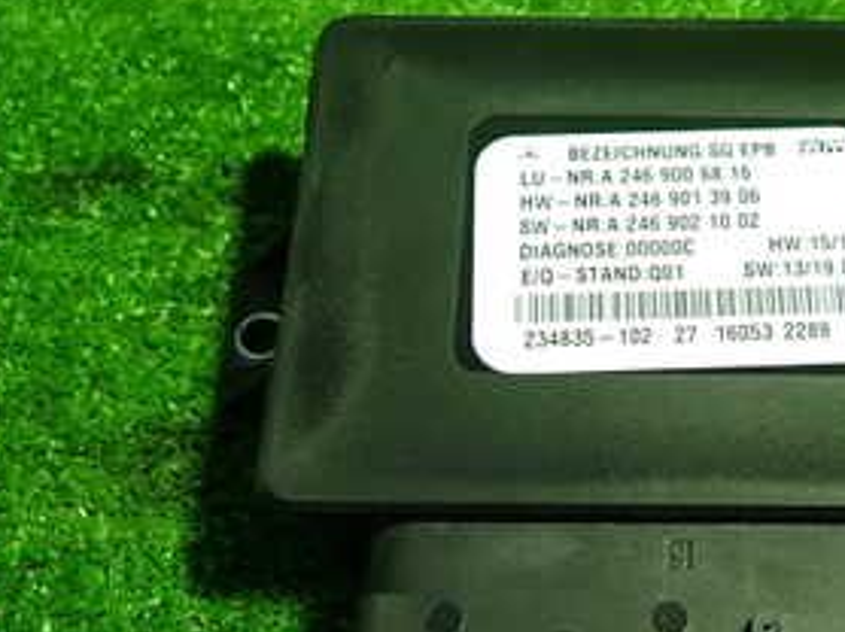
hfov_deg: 34.5
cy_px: 398
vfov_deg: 26.9
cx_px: 675
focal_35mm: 54
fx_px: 1317
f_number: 2
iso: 200
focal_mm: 4.5
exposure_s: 1/30
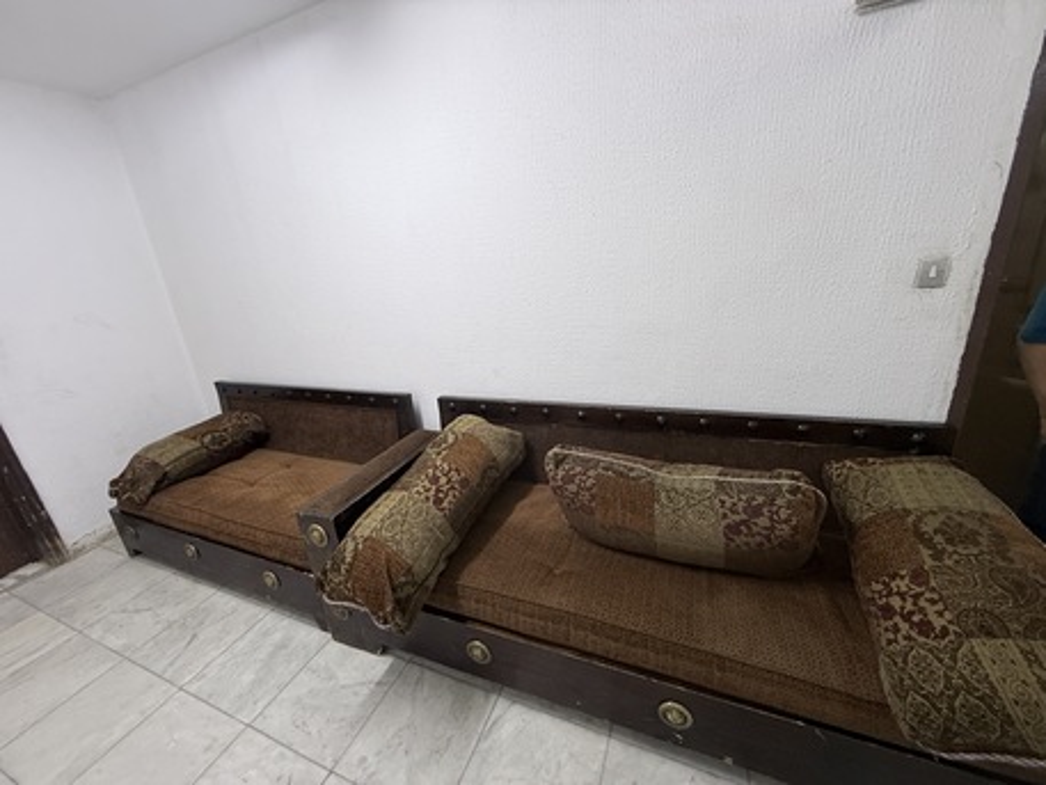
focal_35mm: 14
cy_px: 392
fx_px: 423
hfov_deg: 102.0
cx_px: 523
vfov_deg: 85.7
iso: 200
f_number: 2.2
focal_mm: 2.22
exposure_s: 1/60
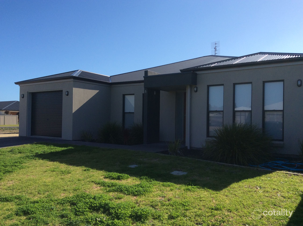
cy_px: 113
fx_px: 280
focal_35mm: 32
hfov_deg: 56.9
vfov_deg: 44.1
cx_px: 152
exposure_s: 1/1362
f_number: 2.4
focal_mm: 3.3
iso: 32
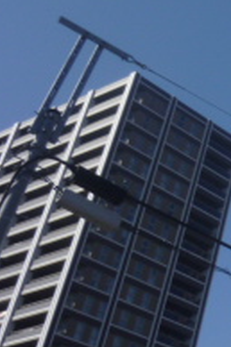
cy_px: 107
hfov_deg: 12.6
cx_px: 546
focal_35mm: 86
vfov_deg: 23.5
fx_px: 829
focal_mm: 4.5
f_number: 3.3
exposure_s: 1/1000
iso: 80
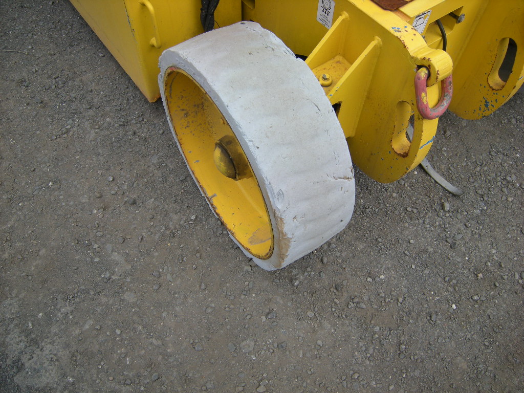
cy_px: 196
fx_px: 424
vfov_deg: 49.7
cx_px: 262
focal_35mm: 28
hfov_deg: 63.4
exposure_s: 1/462
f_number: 2.8
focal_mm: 4.7
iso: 64
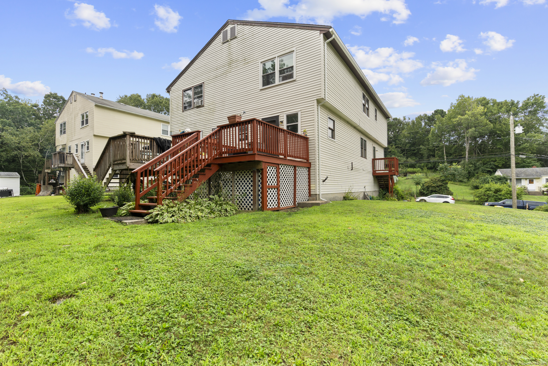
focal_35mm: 16
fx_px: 244
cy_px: 183
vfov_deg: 73.7
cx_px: 274
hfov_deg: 96.7
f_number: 9
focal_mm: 16
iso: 200
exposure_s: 1/30
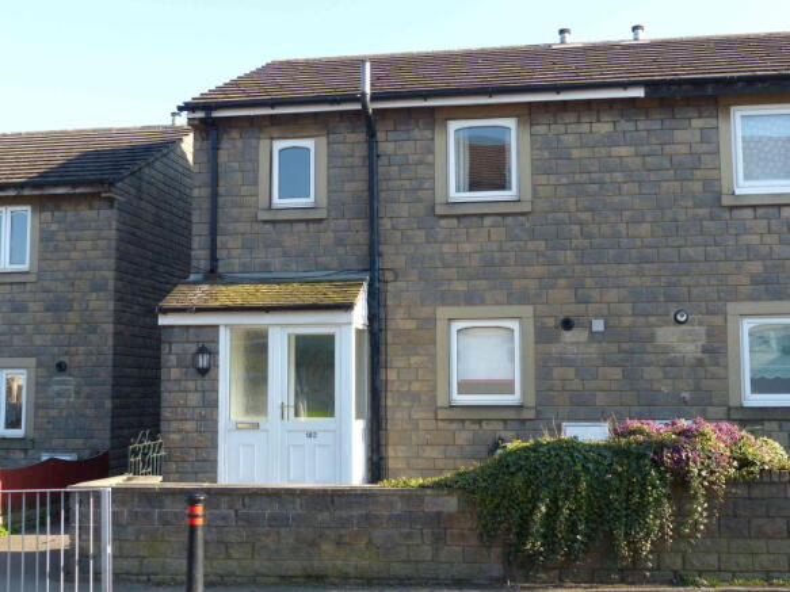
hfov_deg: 43.0
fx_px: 1004
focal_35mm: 44
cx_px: 395
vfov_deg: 32.9
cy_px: 296
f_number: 4
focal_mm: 7.8
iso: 100
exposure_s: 1/200
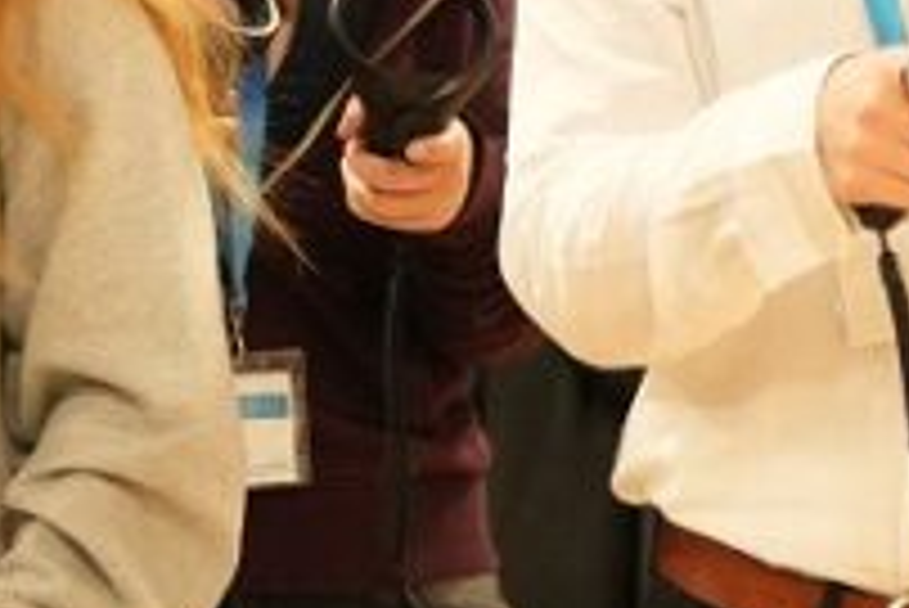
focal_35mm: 223
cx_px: 603
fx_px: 5638
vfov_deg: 6.1
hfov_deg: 9.2
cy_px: -56
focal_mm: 35
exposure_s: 1/400
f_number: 1.8
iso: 4000
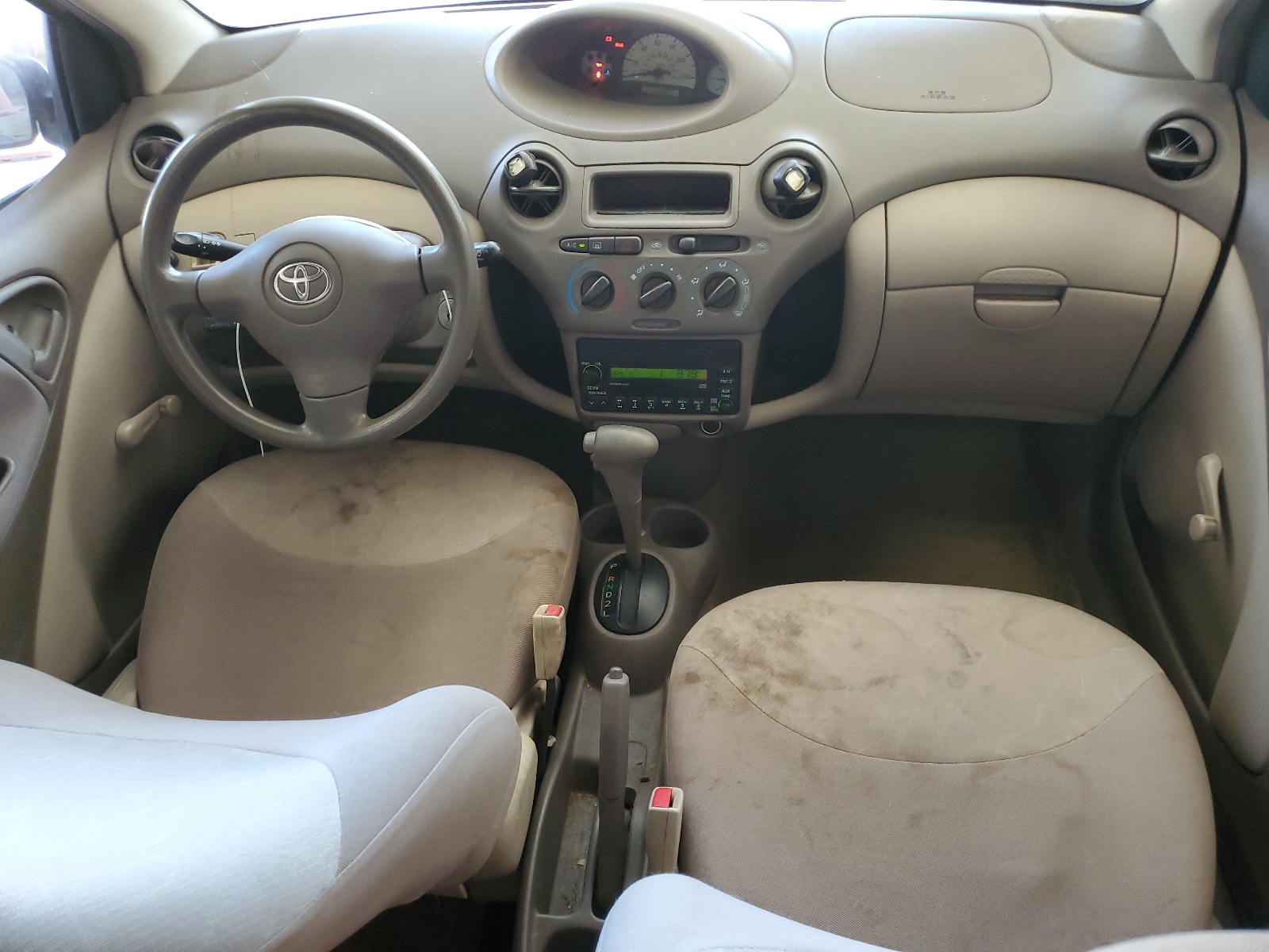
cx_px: 634
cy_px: 476
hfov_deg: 67.3
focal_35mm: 26
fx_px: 953
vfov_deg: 53.1
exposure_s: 1/60.2
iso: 202
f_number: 1.5
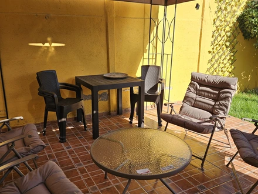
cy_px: 97
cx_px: 129
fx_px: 171
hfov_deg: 73.9
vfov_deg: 58.9
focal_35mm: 23
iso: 25
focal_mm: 5.4
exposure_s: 1/677
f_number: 1.8
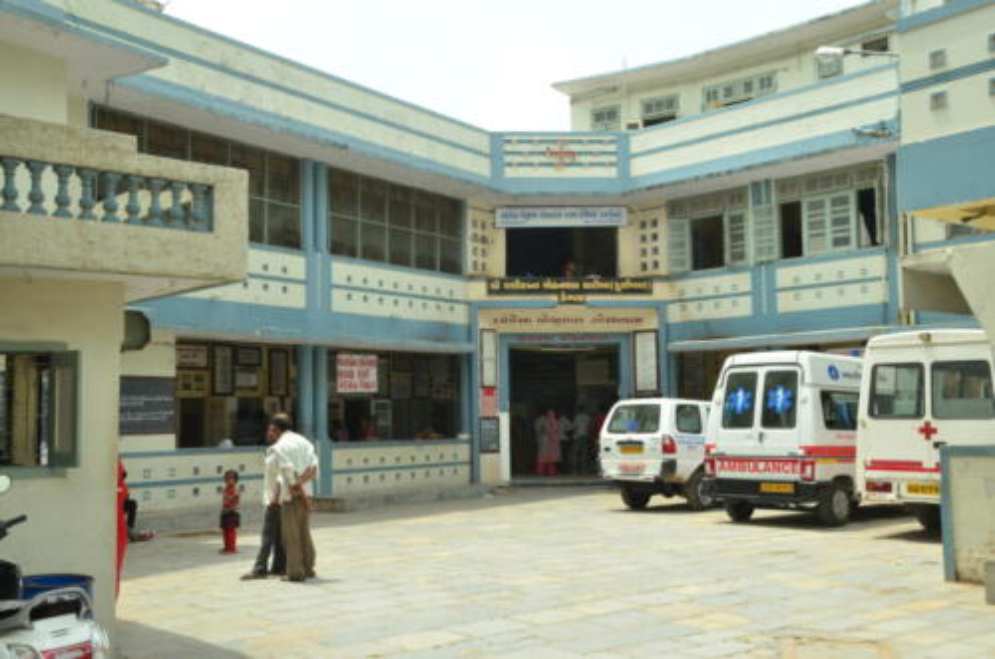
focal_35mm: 42
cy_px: 330
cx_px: 498
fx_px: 1158
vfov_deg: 31.7
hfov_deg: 46.5
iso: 200
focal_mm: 28
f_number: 11
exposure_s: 1/100
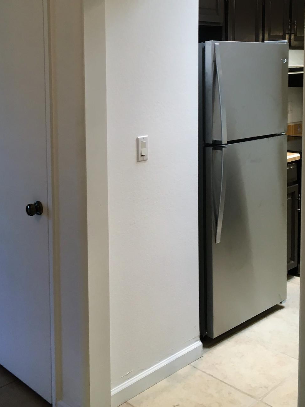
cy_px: 117
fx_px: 529
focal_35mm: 45
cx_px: 94
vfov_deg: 41.2
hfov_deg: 31.8
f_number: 2.2
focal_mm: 4.15
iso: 64
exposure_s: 1/30
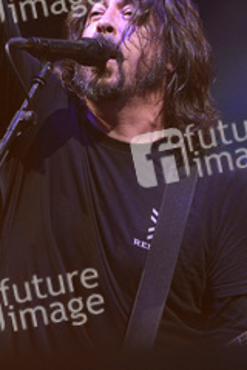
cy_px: 74
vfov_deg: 6.2
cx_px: 70
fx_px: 3427
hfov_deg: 4.1
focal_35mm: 333
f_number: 2.8
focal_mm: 200
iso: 1250
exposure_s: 1/250
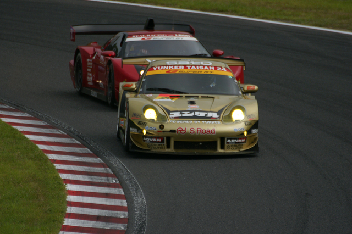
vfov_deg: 1.8
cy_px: 117
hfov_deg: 2.8
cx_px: 176
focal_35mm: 750
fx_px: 7329
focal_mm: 500
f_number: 6.3
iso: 200
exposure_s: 1/1250
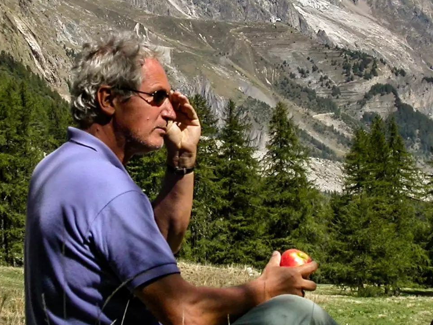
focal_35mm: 115
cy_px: 163
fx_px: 1438
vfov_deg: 12.9
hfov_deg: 17.1
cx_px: 183
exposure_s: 1/1263
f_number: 4.1
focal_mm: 10.2
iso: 100
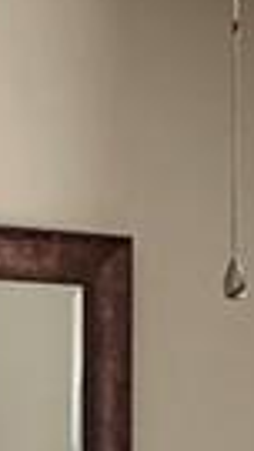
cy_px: 671
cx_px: 224
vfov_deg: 9.7
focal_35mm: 215
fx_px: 2573
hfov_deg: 5.6
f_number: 1.8
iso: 100
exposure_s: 1/121
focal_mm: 4.25
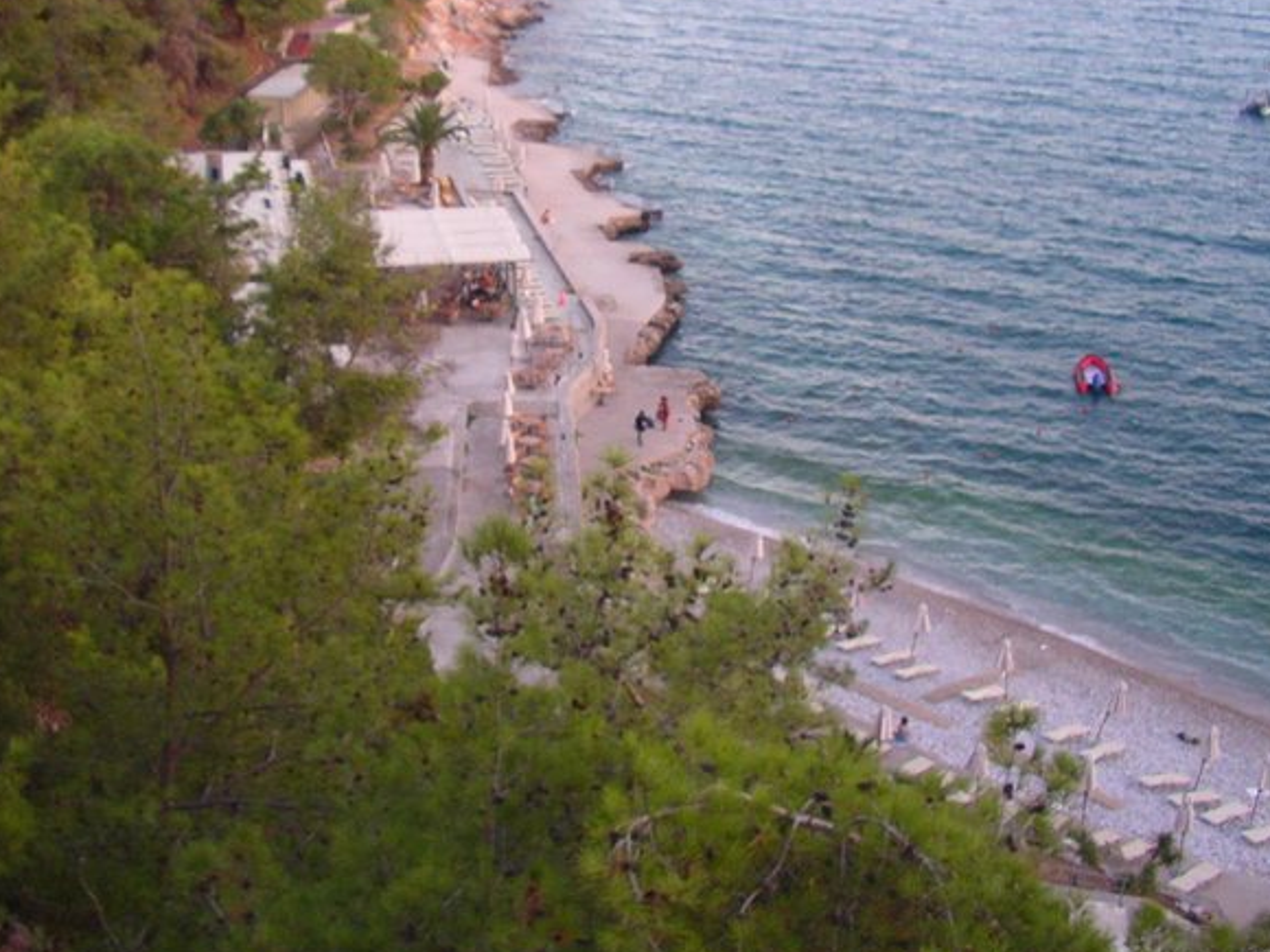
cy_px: 344
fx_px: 1871
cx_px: 545
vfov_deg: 28.4
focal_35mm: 51
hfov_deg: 37.4
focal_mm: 5.7
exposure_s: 1/80
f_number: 2.8
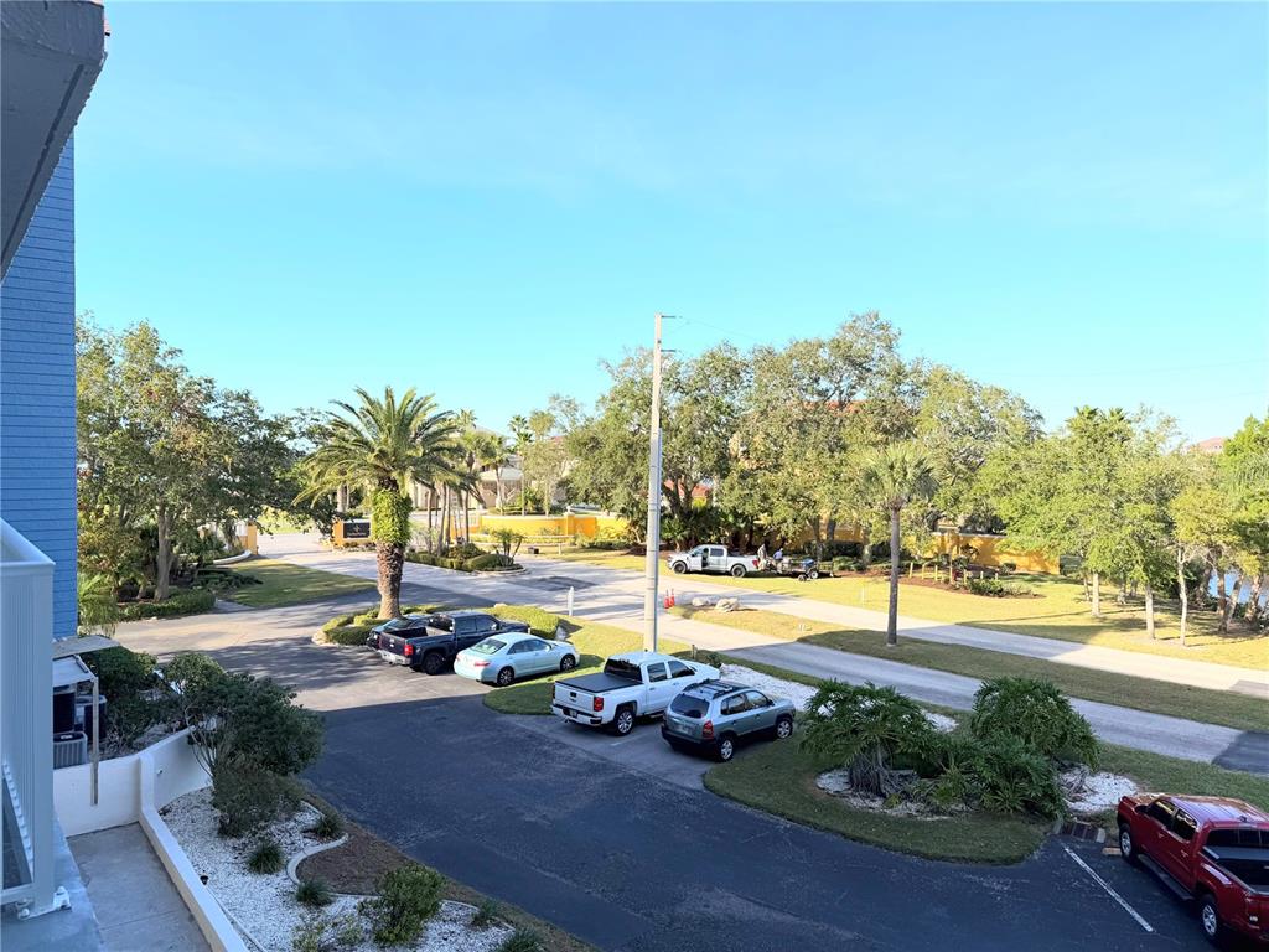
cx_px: 634
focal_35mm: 24
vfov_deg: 56.8
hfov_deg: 71.6
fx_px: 880
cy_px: 476
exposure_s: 1/3759
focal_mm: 6.76
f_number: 1.78
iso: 80
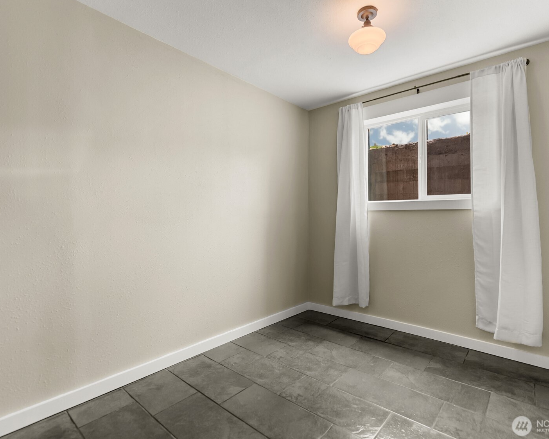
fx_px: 285
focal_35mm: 18
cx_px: 276
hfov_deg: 87.8
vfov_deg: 75.1
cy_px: 220
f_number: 2.8
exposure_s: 1/40
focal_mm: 15.5
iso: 400
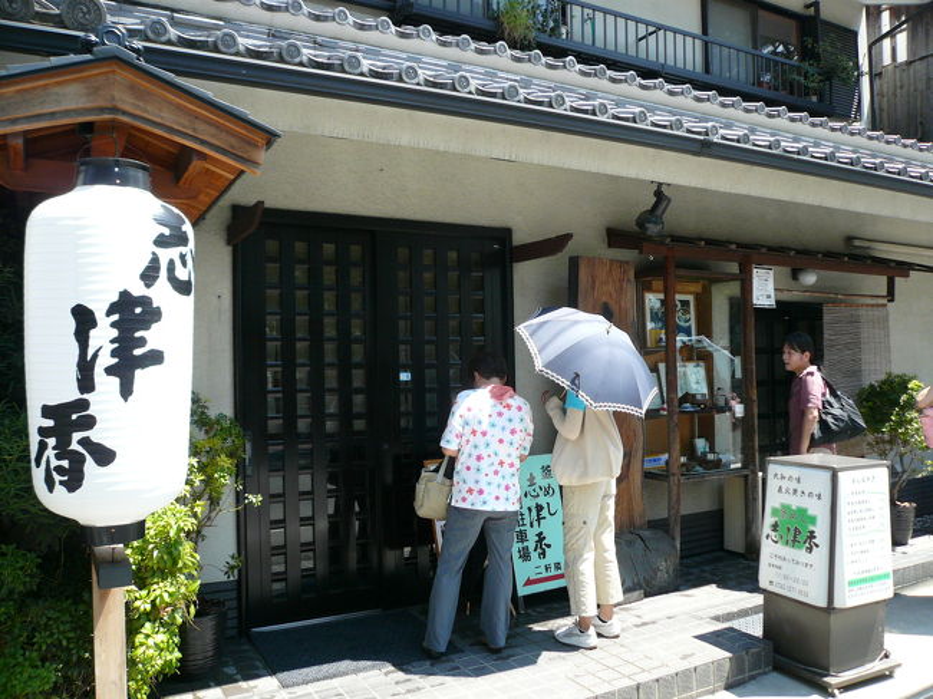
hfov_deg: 63.5
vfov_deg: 49.7
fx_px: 754
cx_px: 466
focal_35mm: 28
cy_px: 350
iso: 100
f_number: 2.8
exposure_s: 1/320
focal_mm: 4.6
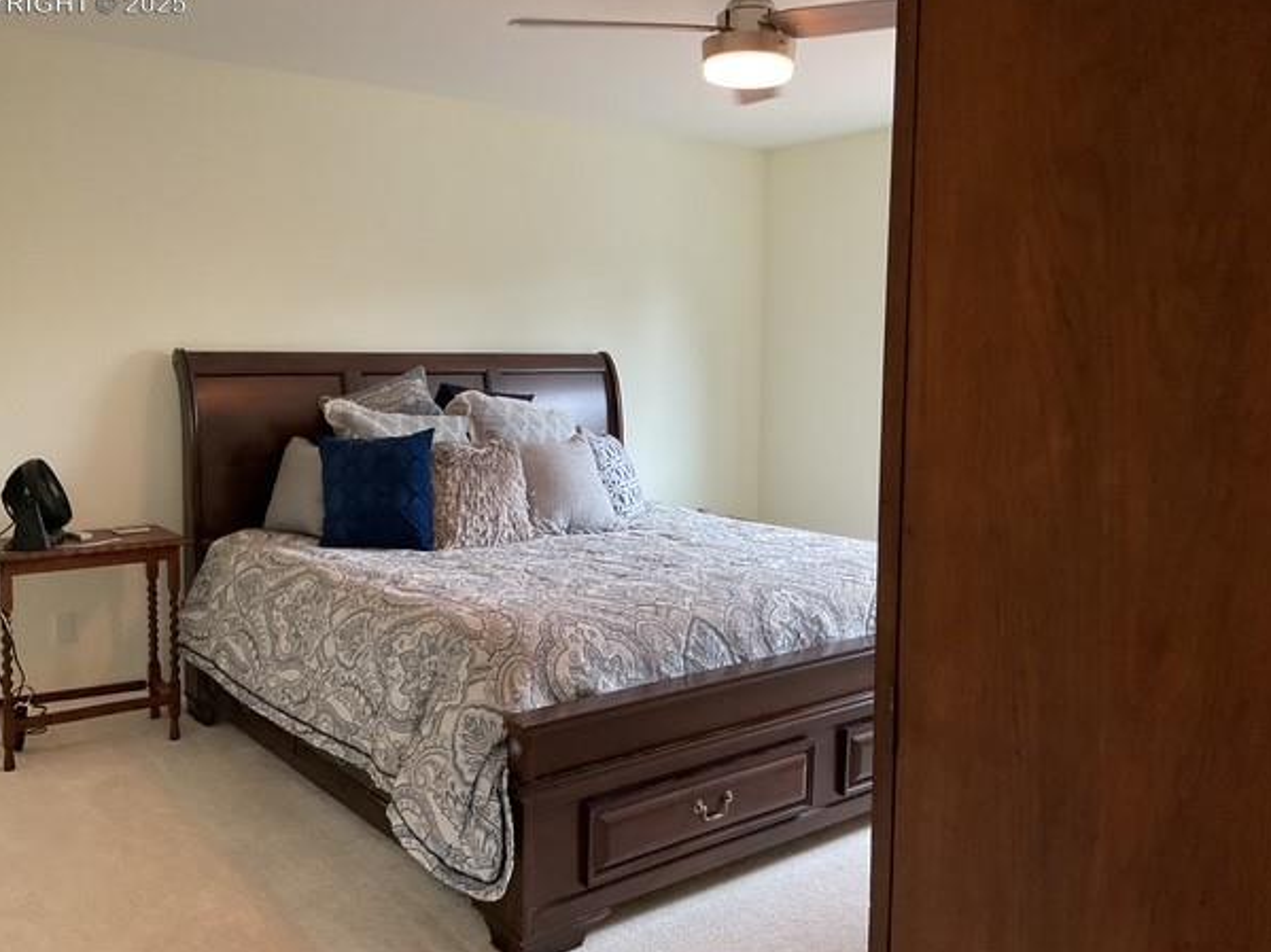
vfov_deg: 45.4
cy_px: 449
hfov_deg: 58.3
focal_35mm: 31
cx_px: 605
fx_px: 1138
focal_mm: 3
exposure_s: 1/60
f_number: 1.8
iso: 125
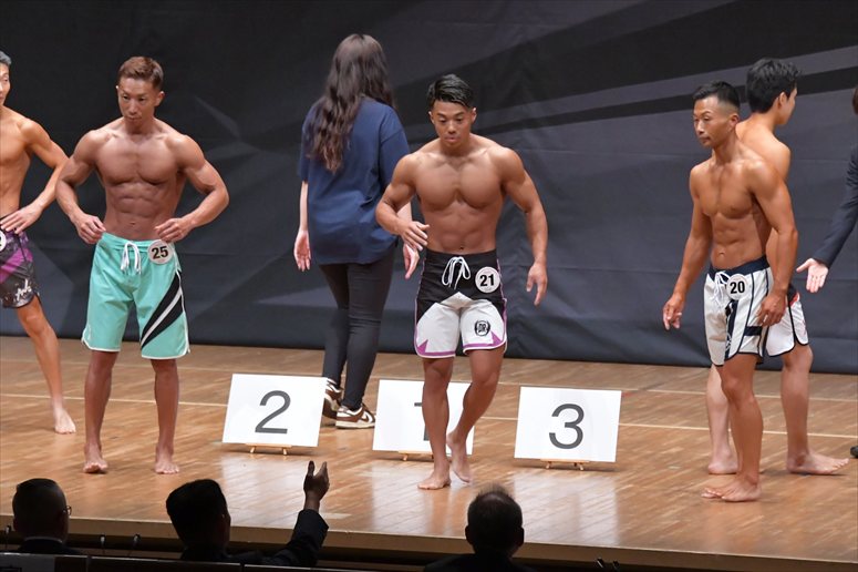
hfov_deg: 9.2
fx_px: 5360
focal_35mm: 225
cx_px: 429
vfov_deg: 6.1
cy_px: 286
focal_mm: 150
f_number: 5.6
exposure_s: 1/400
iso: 8000
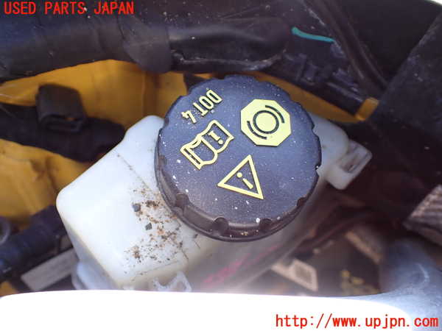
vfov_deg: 46.8
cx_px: 221
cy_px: 166
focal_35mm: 30
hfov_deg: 60.0
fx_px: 383
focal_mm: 5.4
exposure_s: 1/125
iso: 100
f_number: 2.3
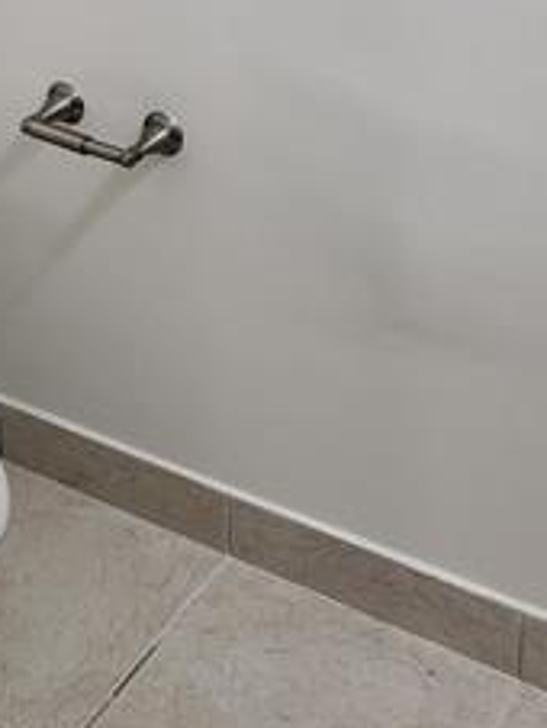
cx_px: 138
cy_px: -48
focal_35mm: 69
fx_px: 1451
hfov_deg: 21.2
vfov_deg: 26.2
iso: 200
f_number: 1.8
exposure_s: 1/120
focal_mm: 4.25
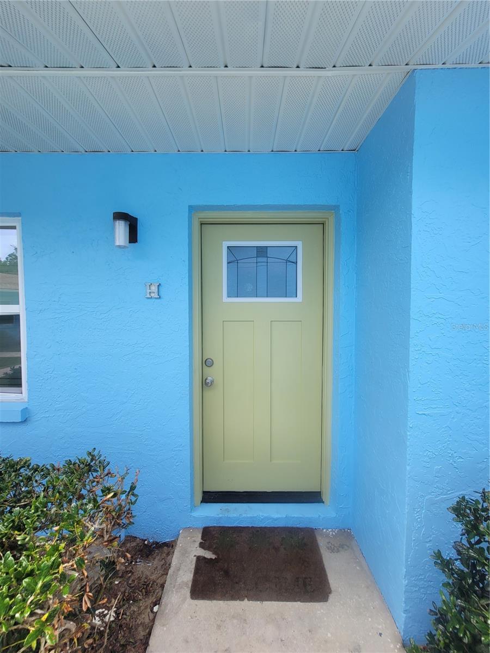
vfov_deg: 106.2
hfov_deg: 89.9
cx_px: 245
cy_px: 326
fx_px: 245
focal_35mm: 13
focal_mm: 2.2
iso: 64
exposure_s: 1/313
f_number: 2.2
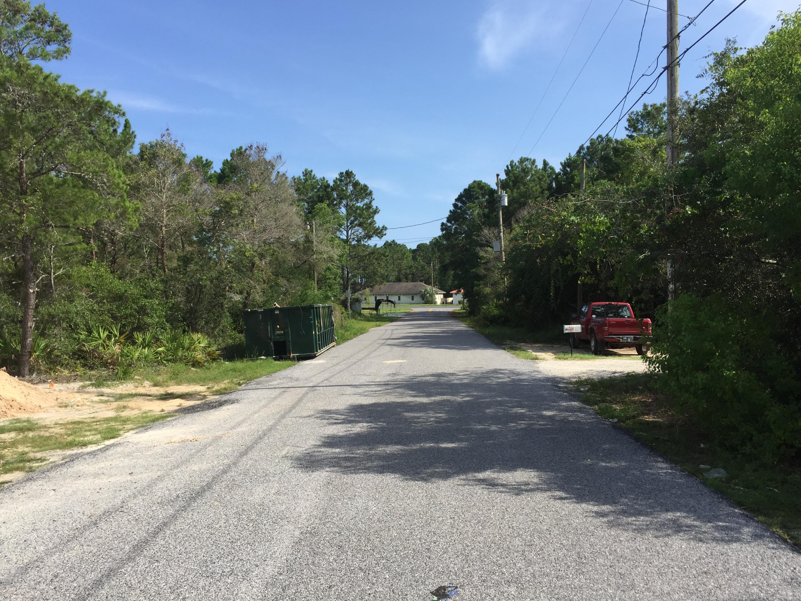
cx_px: 400
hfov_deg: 61.7
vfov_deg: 48.2
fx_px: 671
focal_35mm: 29
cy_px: 300
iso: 32
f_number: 2.2
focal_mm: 4.15
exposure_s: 1/1364
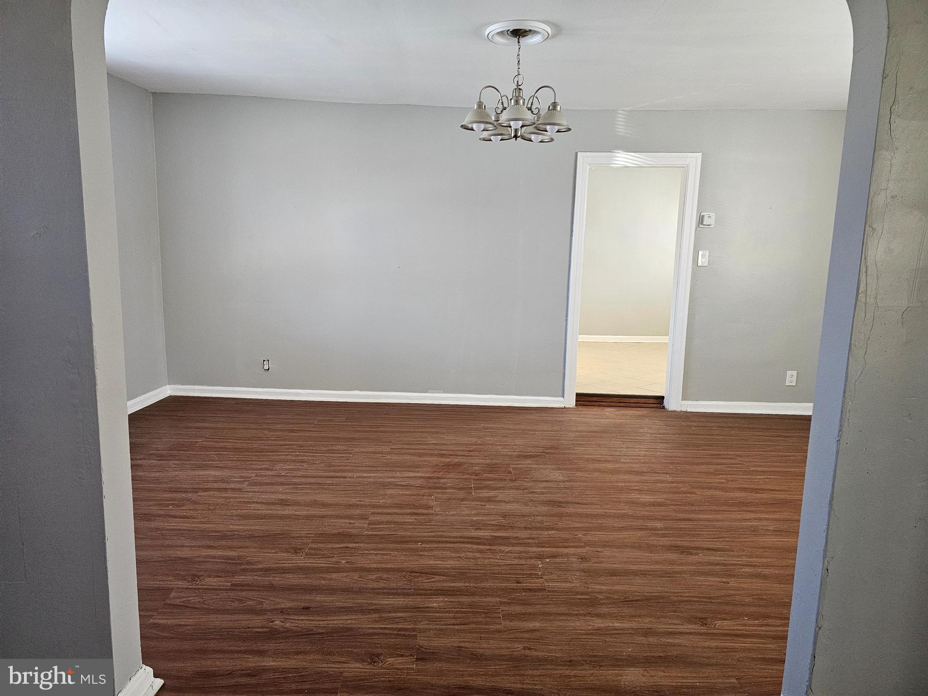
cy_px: 348
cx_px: 464
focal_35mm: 23
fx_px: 617
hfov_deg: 73.9
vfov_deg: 58.9
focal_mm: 6.3
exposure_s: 1/170
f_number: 1.7
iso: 400
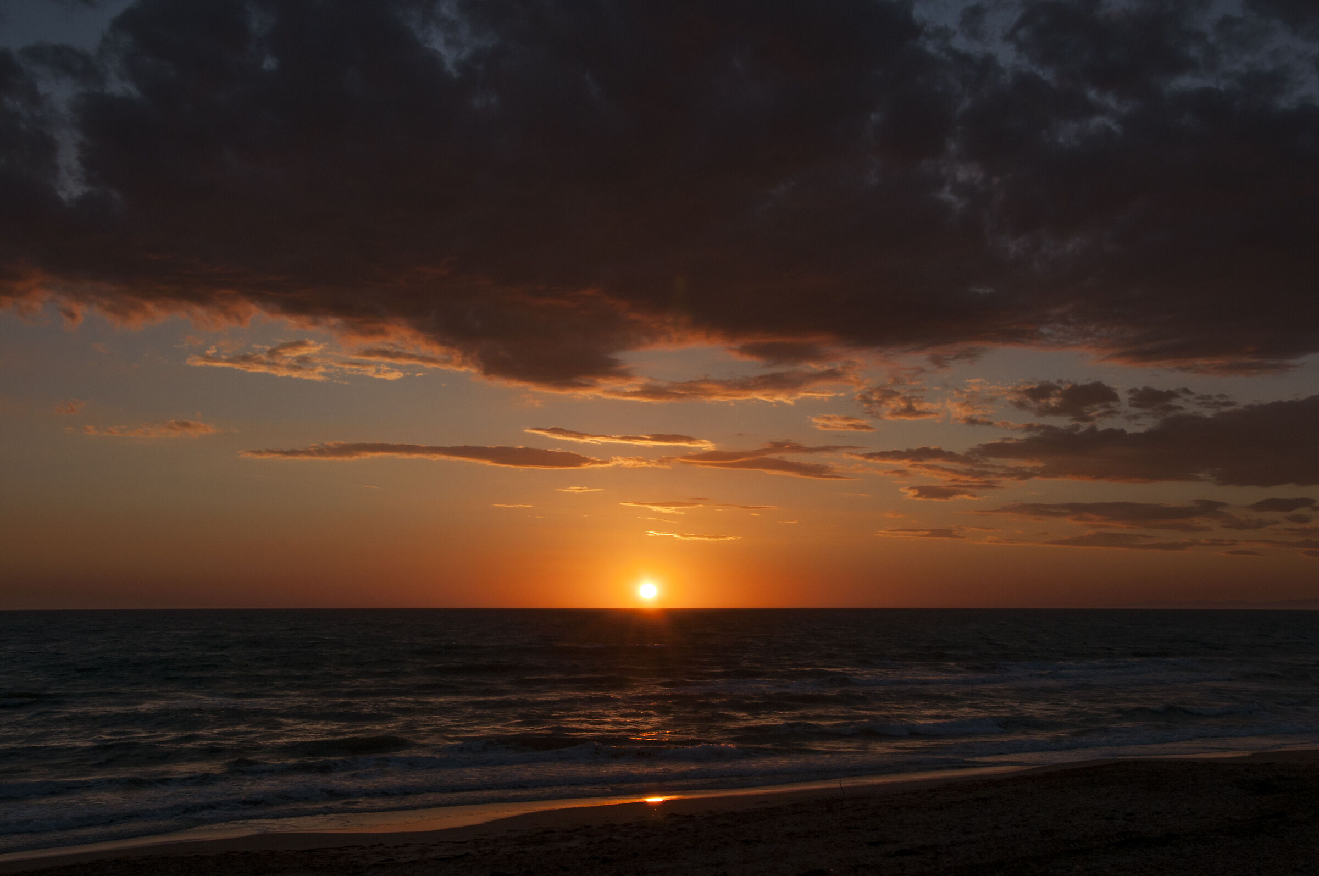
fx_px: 1537
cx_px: 660
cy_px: 438
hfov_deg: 46.4
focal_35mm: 42
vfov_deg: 31.8
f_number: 16
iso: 250
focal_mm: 28
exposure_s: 1/200
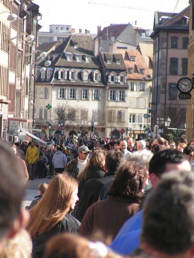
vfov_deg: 7.0
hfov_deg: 5.3
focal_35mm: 283
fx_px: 2114
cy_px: 129
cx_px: 97
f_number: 4
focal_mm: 43.3
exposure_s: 1/200
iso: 50
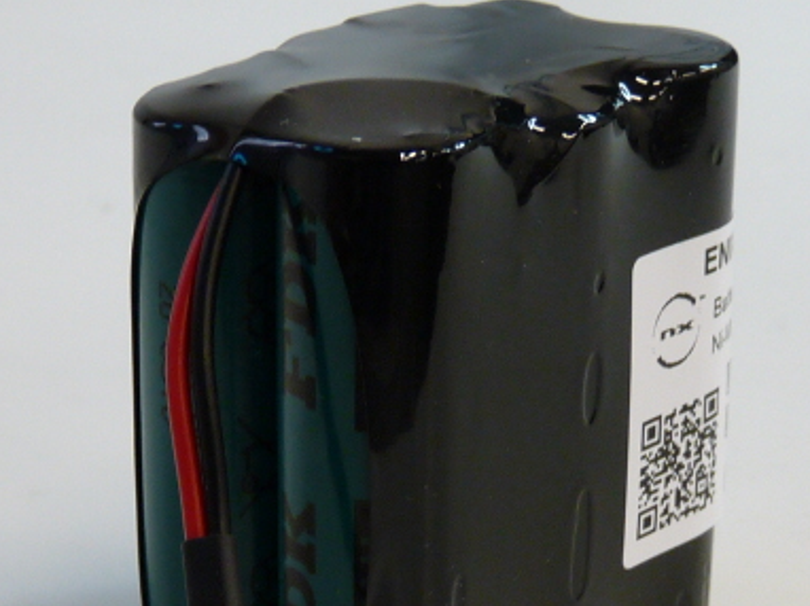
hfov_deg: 18.1
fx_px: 2549
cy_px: 403
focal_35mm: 109
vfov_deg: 13.5
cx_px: 377
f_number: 3
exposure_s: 1/30
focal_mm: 6.5
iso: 160
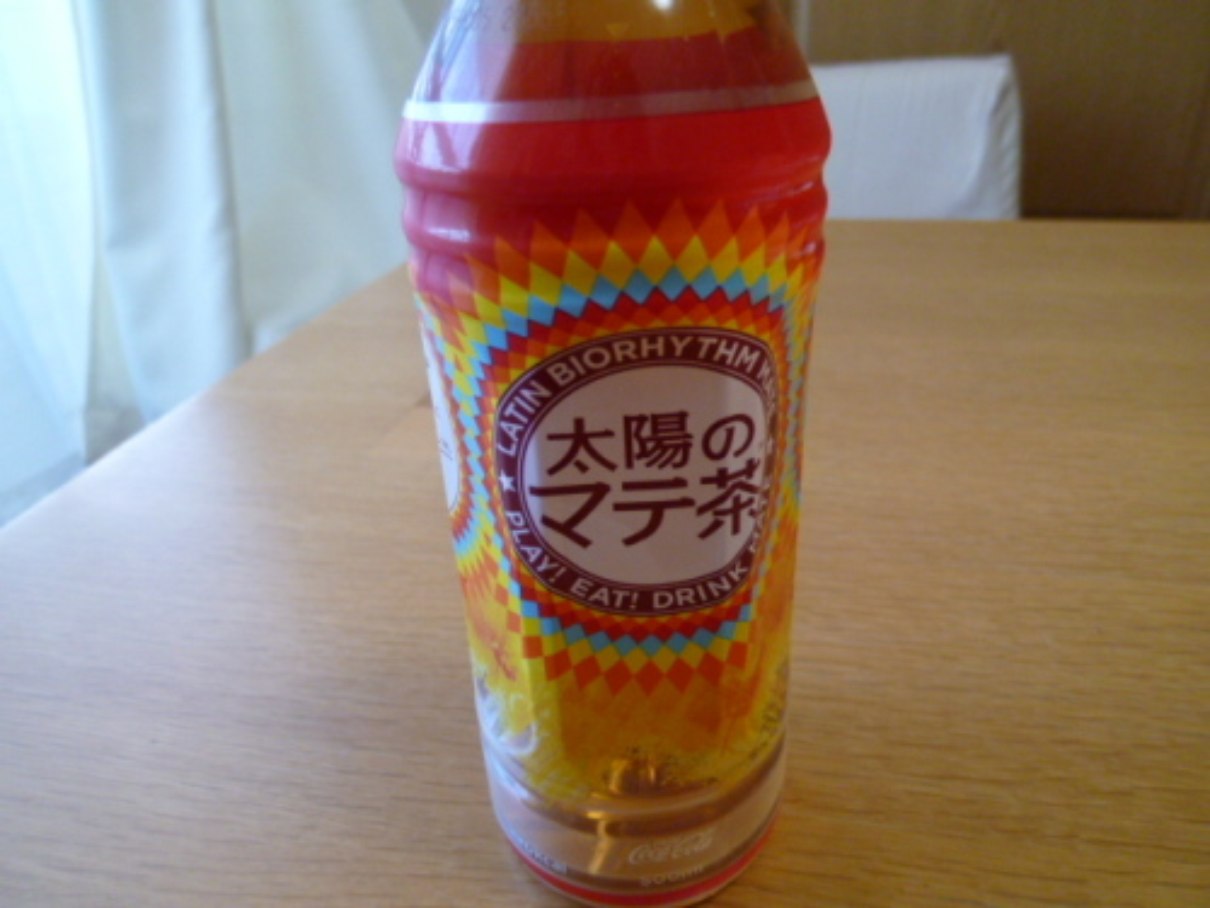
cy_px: 454
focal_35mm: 24
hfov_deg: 71.6
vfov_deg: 56.8
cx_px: 605
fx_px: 839
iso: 250
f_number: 2.2
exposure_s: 1/60
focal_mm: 4.3
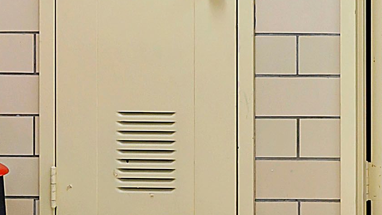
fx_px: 1357
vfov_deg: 8.9
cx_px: 580
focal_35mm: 134
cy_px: -53
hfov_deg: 14.8
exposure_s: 1/5
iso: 200
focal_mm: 18
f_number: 8
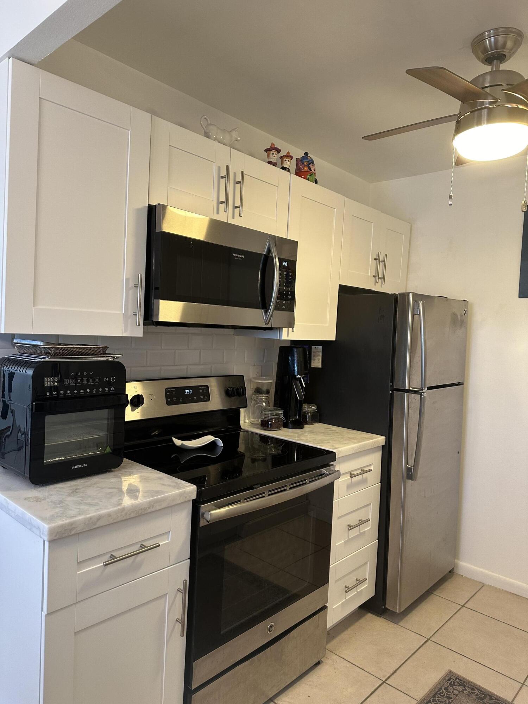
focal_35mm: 24
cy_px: 352
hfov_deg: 56.8
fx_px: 488
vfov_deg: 71.6
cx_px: 264
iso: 160
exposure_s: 1/60
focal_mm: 6.86
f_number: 1.78
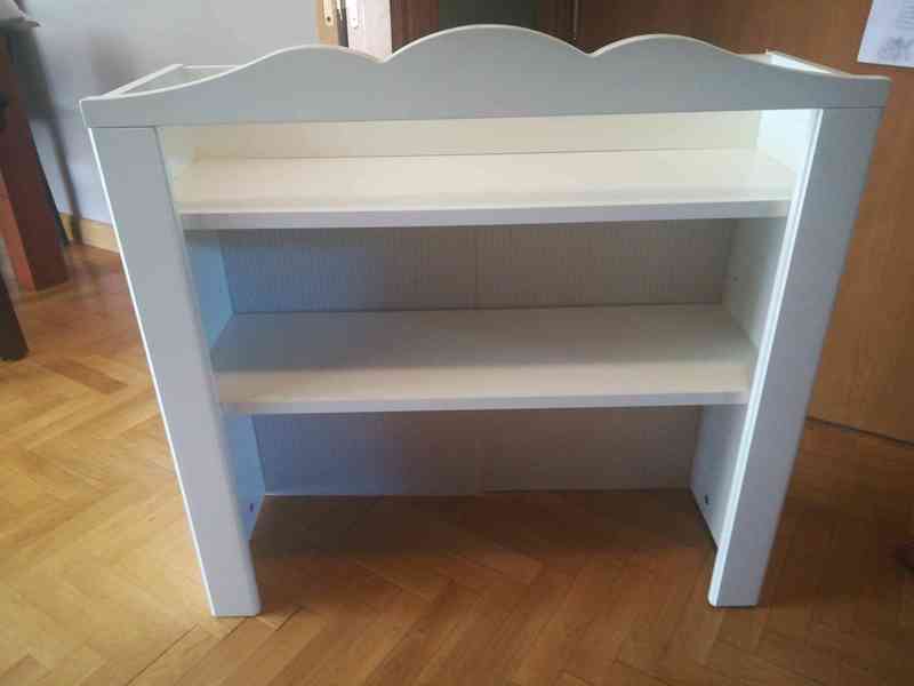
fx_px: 687
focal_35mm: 26
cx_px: 457
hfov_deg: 67.3
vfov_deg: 53.1
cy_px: 343
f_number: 2.2
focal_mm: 3.83
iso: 500
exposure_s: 1/20
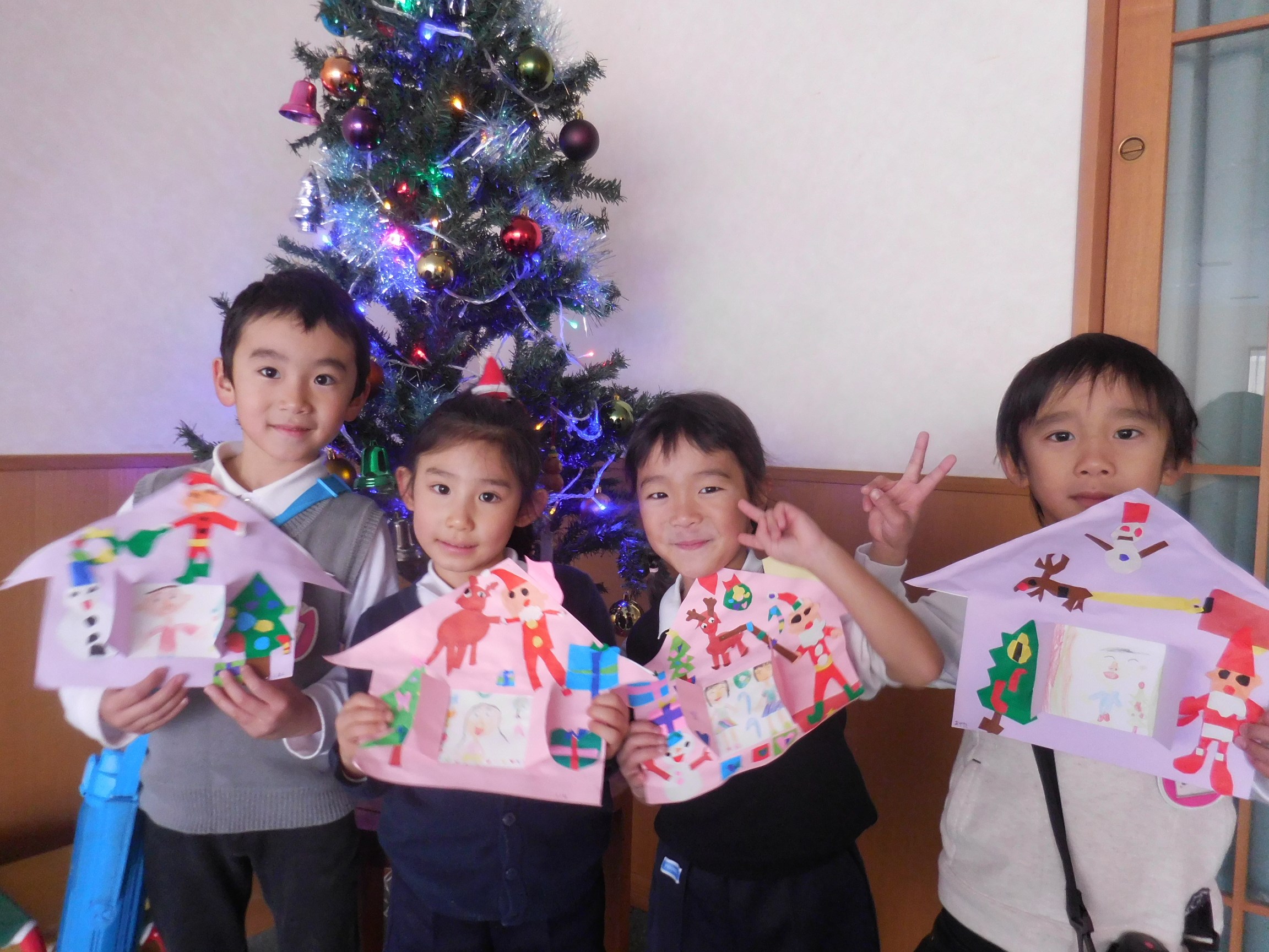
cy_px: 476
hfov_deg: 69.4
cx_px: 634
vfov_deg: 54.9
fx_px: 916
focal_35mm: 25
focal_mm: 4.5
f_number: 3.3
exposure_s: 1/10
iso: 400
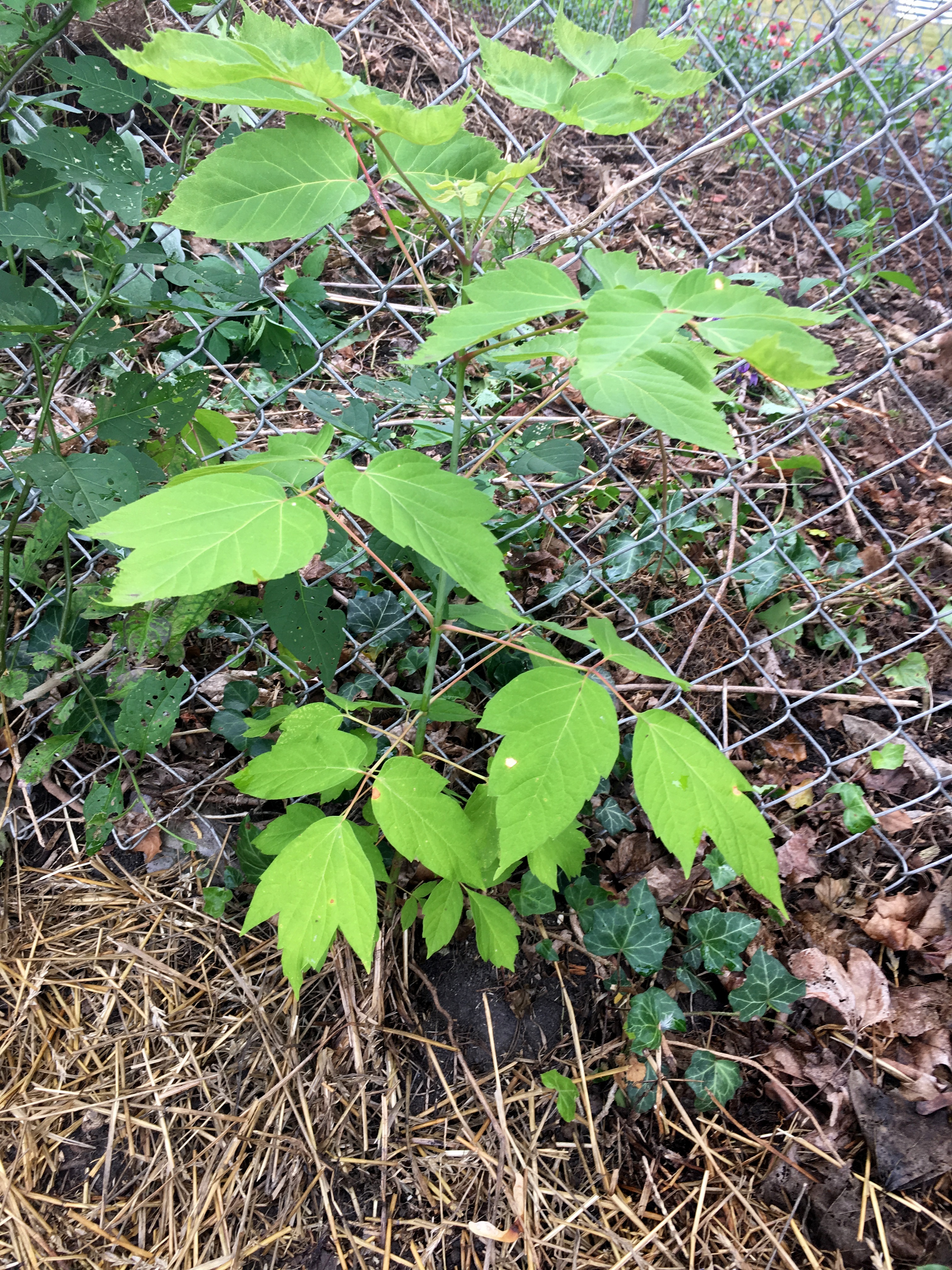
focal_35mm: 29
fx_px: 1063
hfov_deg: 48.2
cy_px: 635
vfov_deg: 61.7
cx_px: 476
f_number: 2.2
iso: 32
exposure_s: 1/60
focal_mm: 4.15
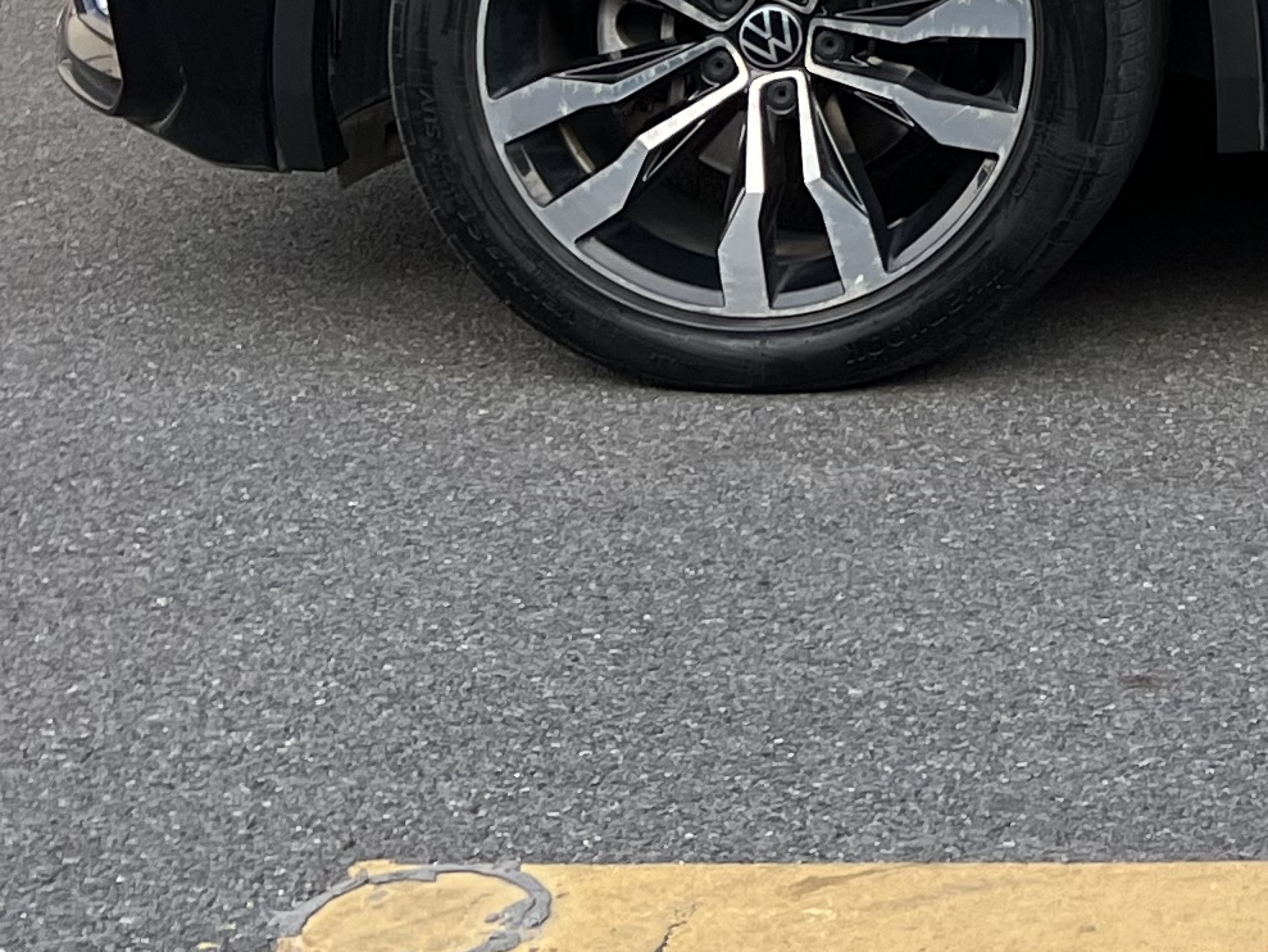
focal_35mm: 106
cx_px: 2149
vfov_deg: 12.9
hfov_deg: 16.2
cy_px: -675
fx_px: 3883
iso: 40
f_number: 1.5
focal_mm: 5.7
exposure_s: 1/208
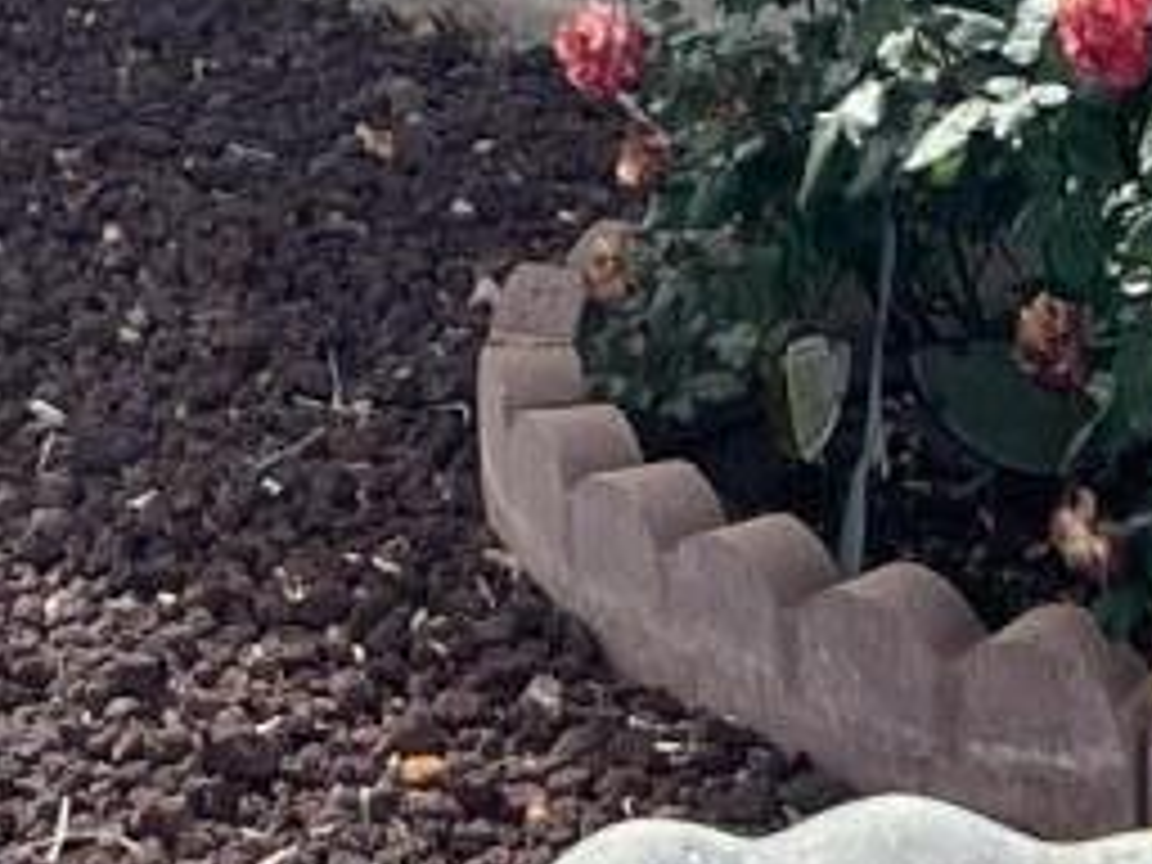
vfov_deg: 6.9
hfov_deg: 9.7
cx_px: 176
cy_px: -1274
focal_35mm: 203
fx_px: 6756
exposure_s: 1/4630
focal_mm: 5.7
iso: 50
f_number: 1.5
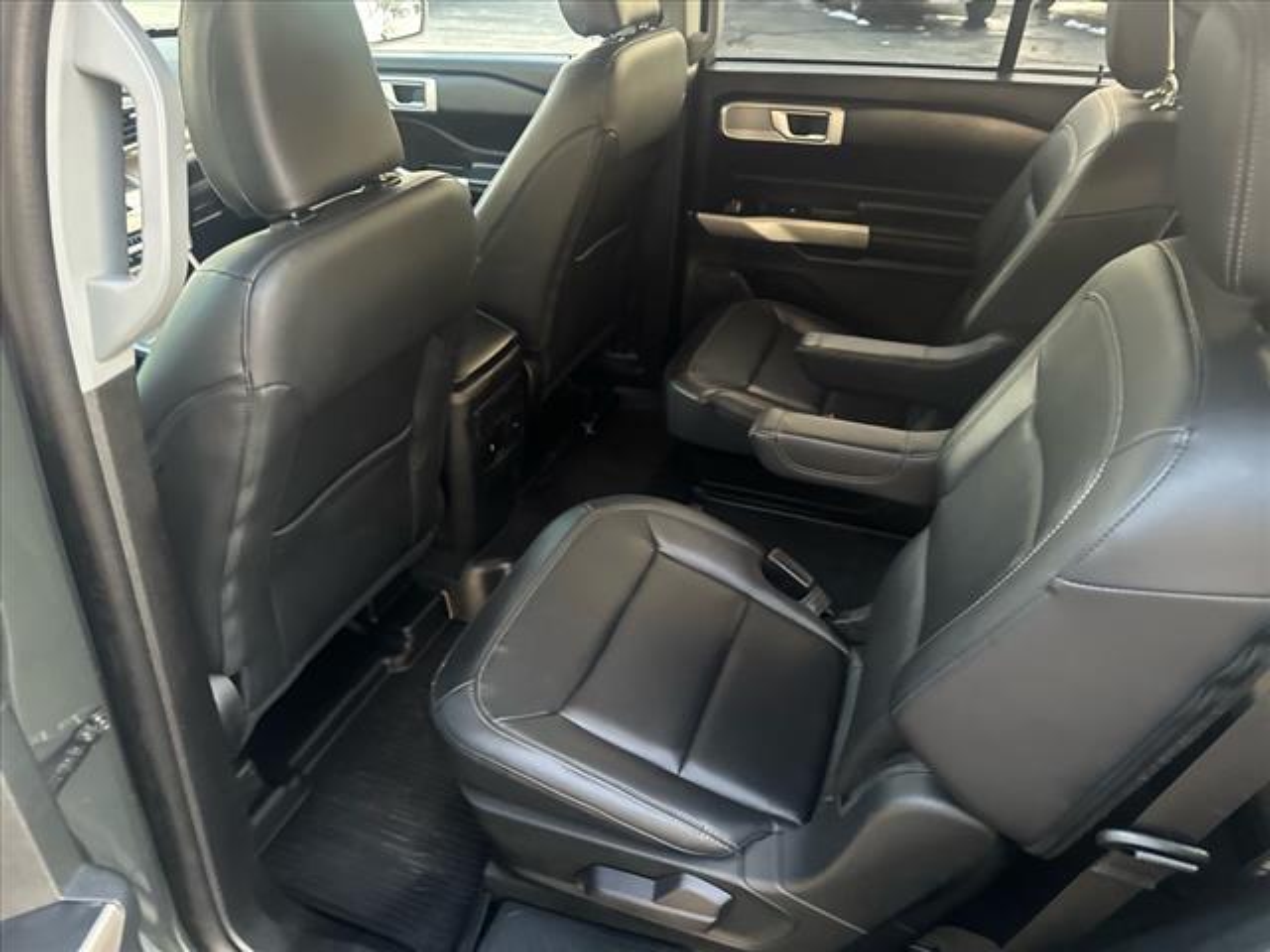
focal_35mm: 24
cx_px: 635
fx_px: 881
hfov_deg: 71.6
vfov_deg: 56.8
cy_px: 476
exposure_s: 1/31
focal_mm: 6.86
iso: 1000
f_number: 1.78
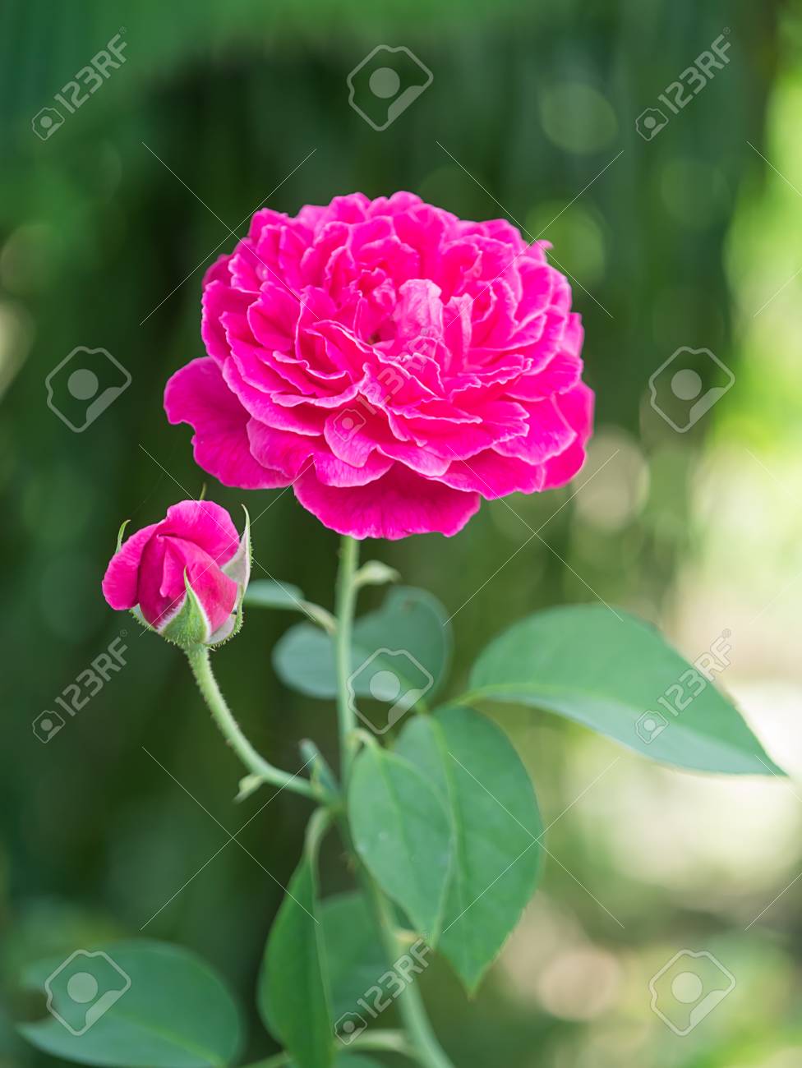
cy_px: 534
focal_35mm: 90
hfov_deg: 16.4
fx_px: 2778
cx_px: 401
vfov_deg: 21.8
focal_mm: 45
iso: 160
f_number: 2.8
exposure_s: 1/200
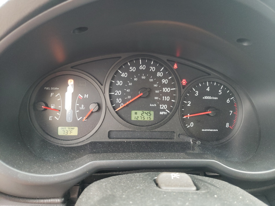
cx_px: 138
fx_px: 207
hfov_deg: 67.3
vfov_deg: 53.1
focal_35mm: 26
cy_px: 103
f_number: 1.5
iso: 169
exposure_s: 1/60.2
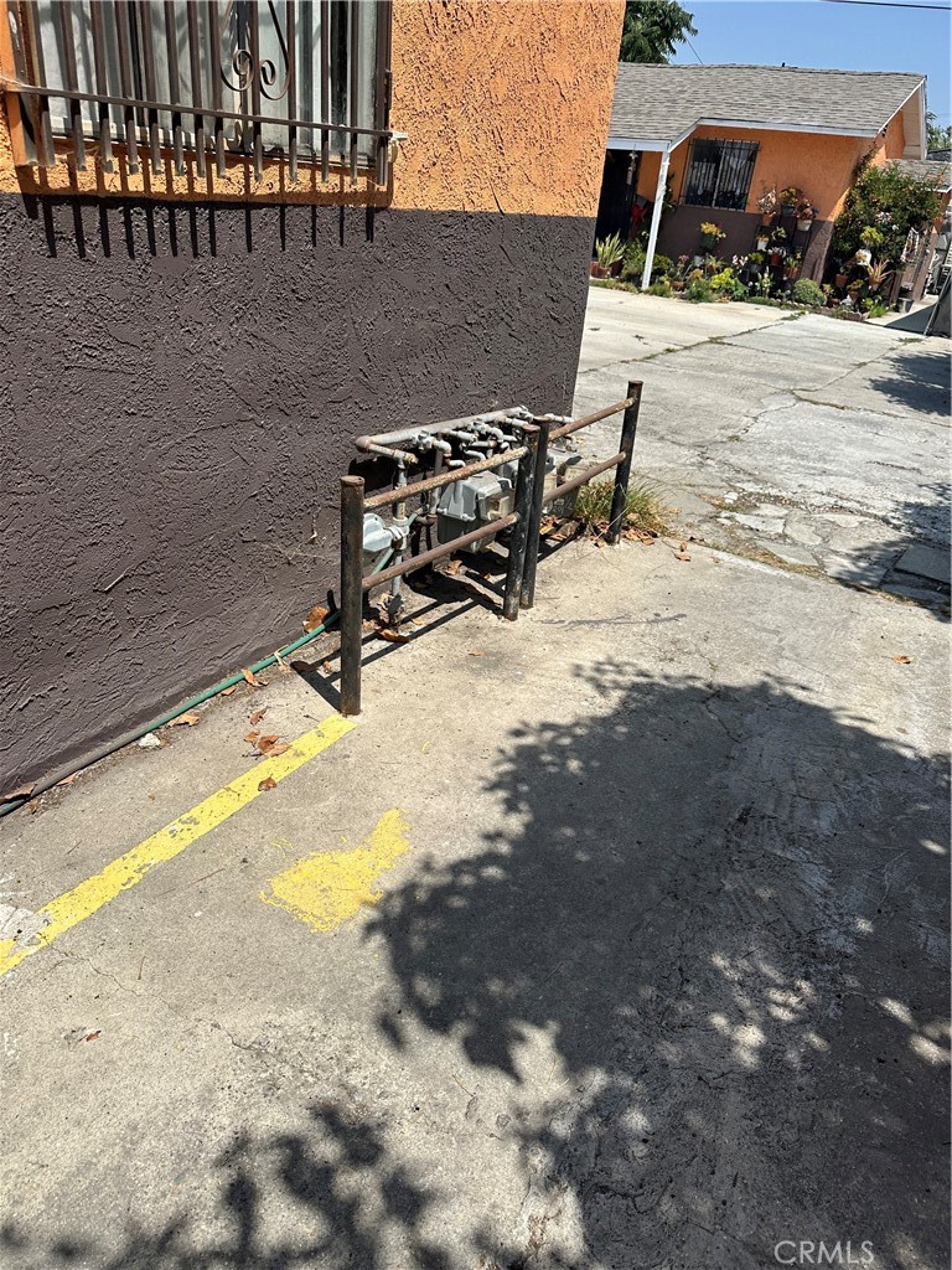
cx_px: 476
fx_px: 880
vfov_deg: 71.6
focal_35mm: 24
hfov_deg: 56.8
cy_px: 635
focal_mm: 6.86
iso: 80
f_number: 1.78
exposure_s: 1/4762
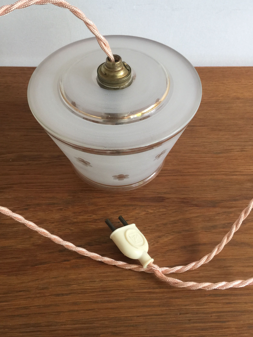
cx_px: 124
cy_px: 163
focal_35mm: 30
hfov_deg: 46.8
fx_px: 292
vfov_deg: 60.0
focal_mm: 4.15
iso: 80
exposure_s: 1/33
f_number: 2.2
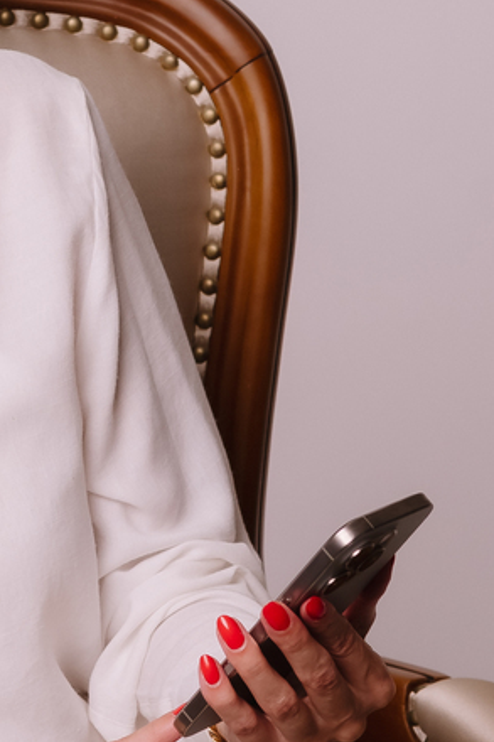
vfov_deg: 10.0
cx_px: 12
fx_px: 4223
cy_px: 366
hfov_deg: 6.7
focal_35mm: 205
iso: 100
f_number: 5
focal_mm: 50
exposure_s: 1/160
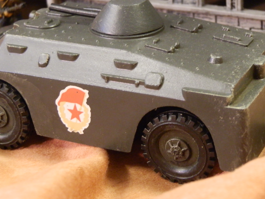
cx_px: 165
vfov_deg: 15.9
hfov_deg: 21.0
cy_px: 76
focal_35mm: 93
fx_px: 712
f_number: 3.8
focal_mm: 12.25
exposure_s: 1/8
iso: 400
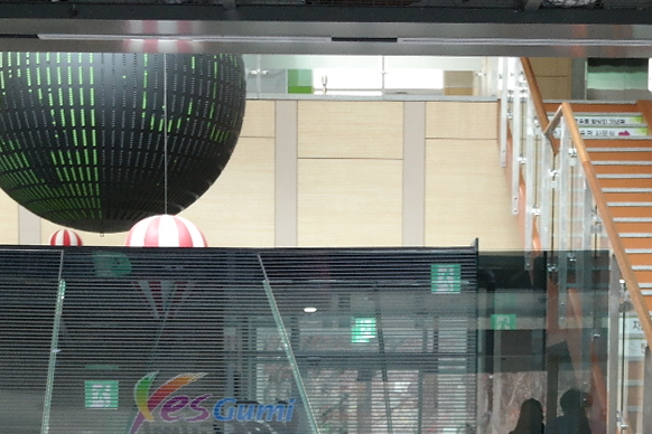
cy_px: 584
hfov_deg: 22.9
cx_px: 372
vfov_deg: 14.6
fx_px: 1612
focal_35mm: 89
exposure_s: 1/40
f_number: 3.5
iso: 800
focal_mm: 20
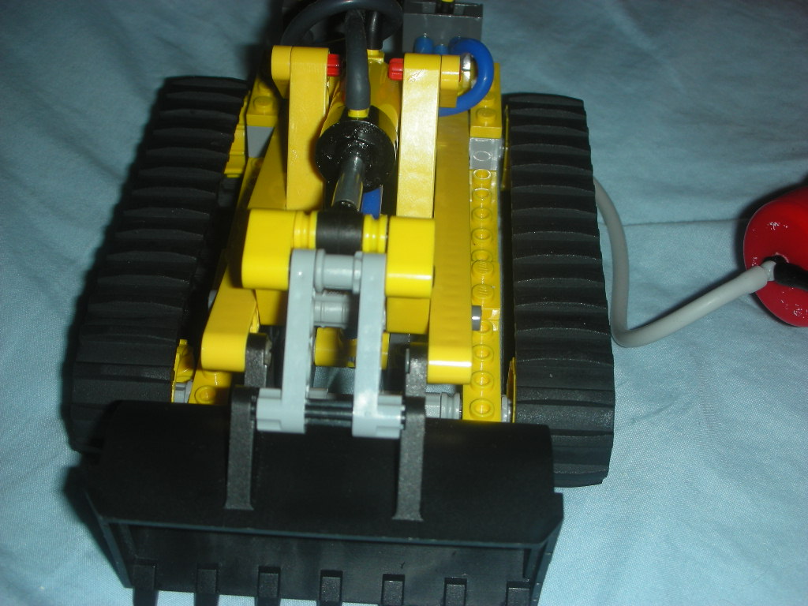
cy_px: 303
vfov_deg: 27.5
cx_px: 404
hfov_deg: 36.2
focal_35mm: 53
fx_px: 1237
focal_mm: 8.8
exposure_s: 1/60.1
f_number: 10.5
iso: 50
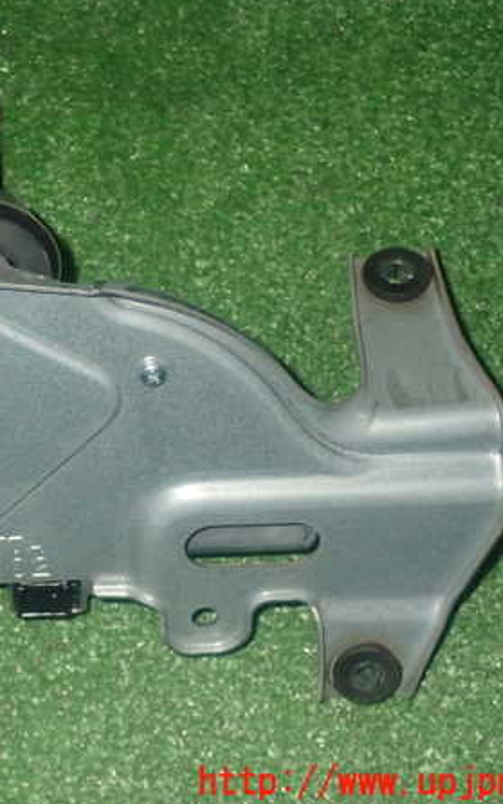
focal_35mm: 67
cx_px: 65
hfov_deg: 19.1
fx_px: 1469
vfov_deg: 30.6
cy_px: 400
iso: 800
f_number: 9
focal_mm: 8.4
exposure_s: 1/50
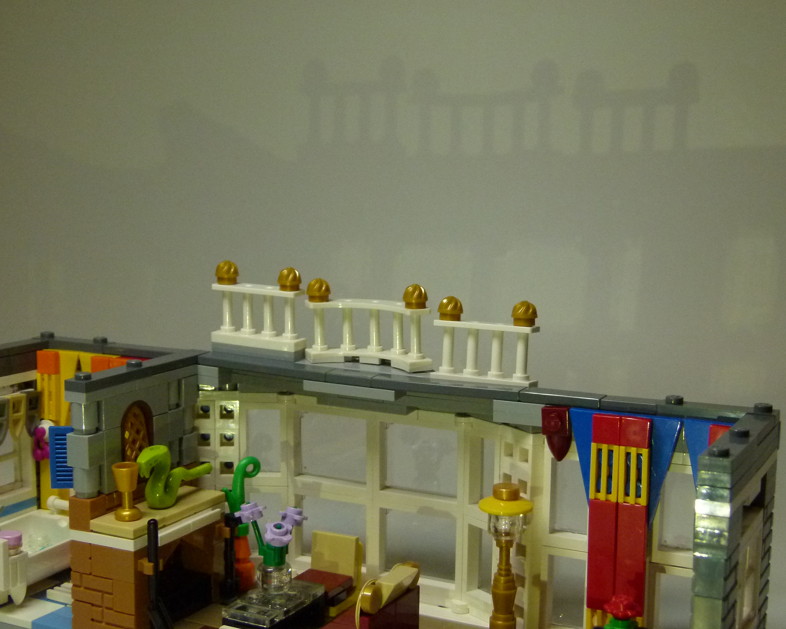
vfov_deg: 27.6
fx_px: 1280
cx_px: 397
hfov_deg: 34.1
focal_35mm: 55
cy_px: 349
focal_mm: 8.5
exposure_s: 1/125
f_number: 3.2
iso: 400
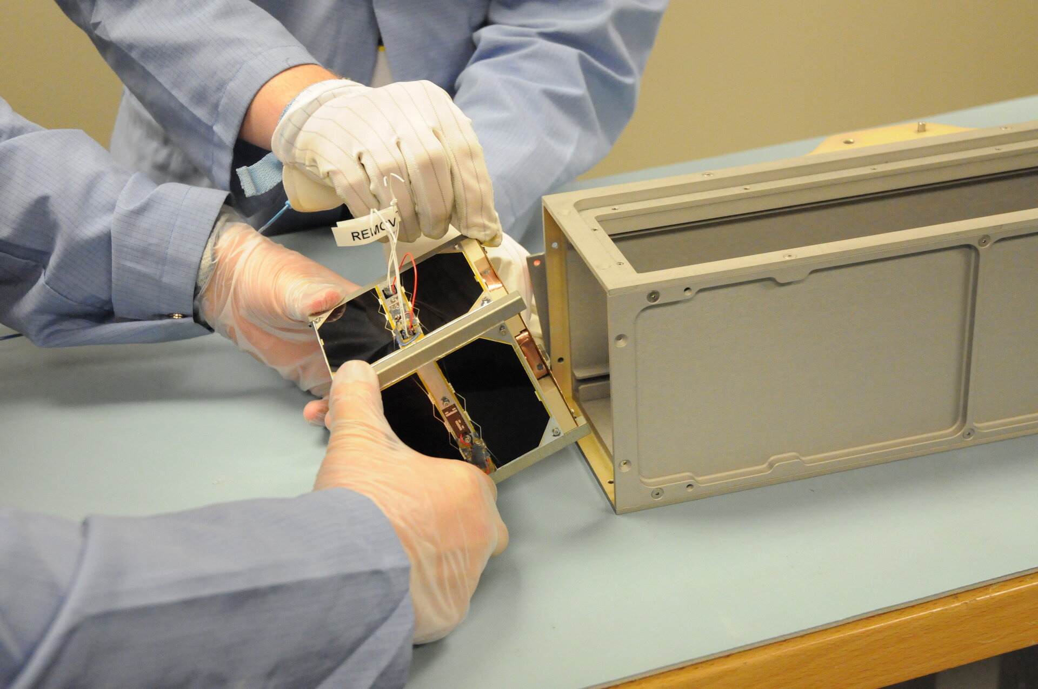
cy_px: 344
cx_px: 519
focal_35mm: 60
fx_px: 1728
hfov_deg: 33.4
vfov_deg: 22.6
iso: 3200
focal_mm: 40
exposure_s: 1/125
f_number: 4.5
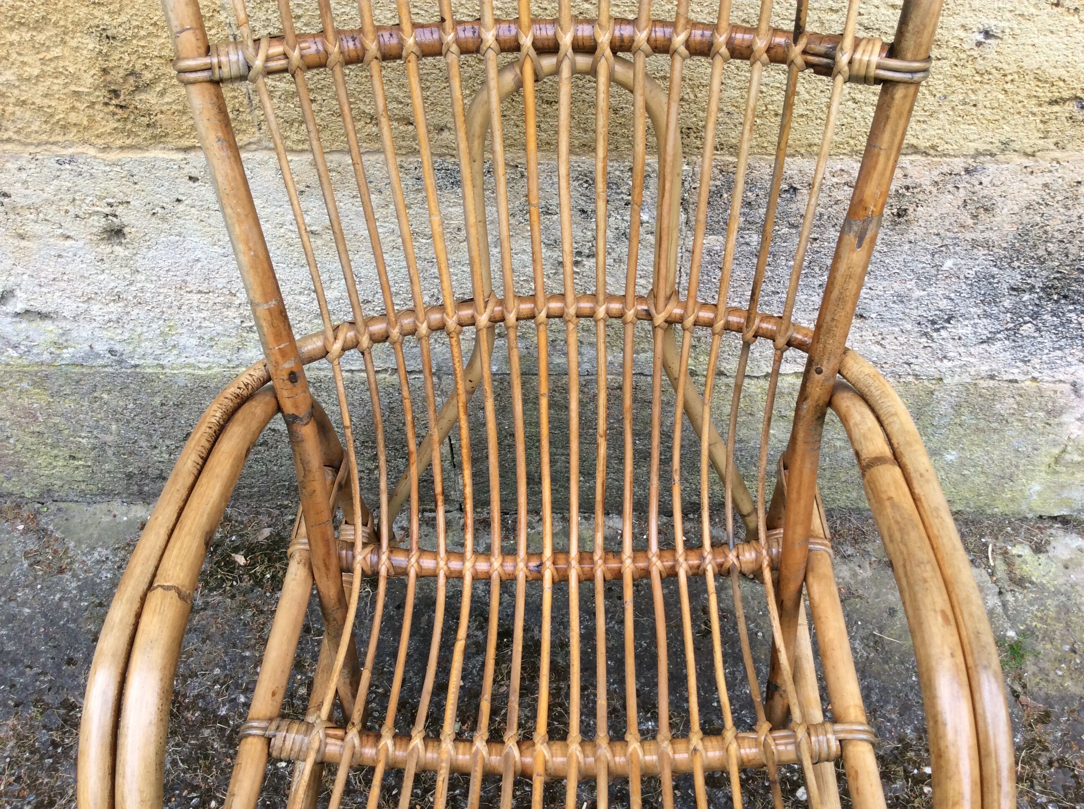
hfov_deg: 56.9
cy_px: 404
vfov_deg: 44.1
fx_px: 1001
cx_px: 542
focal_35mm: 32
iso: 32
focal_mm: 3.3
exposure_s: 1/153
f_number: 2.4
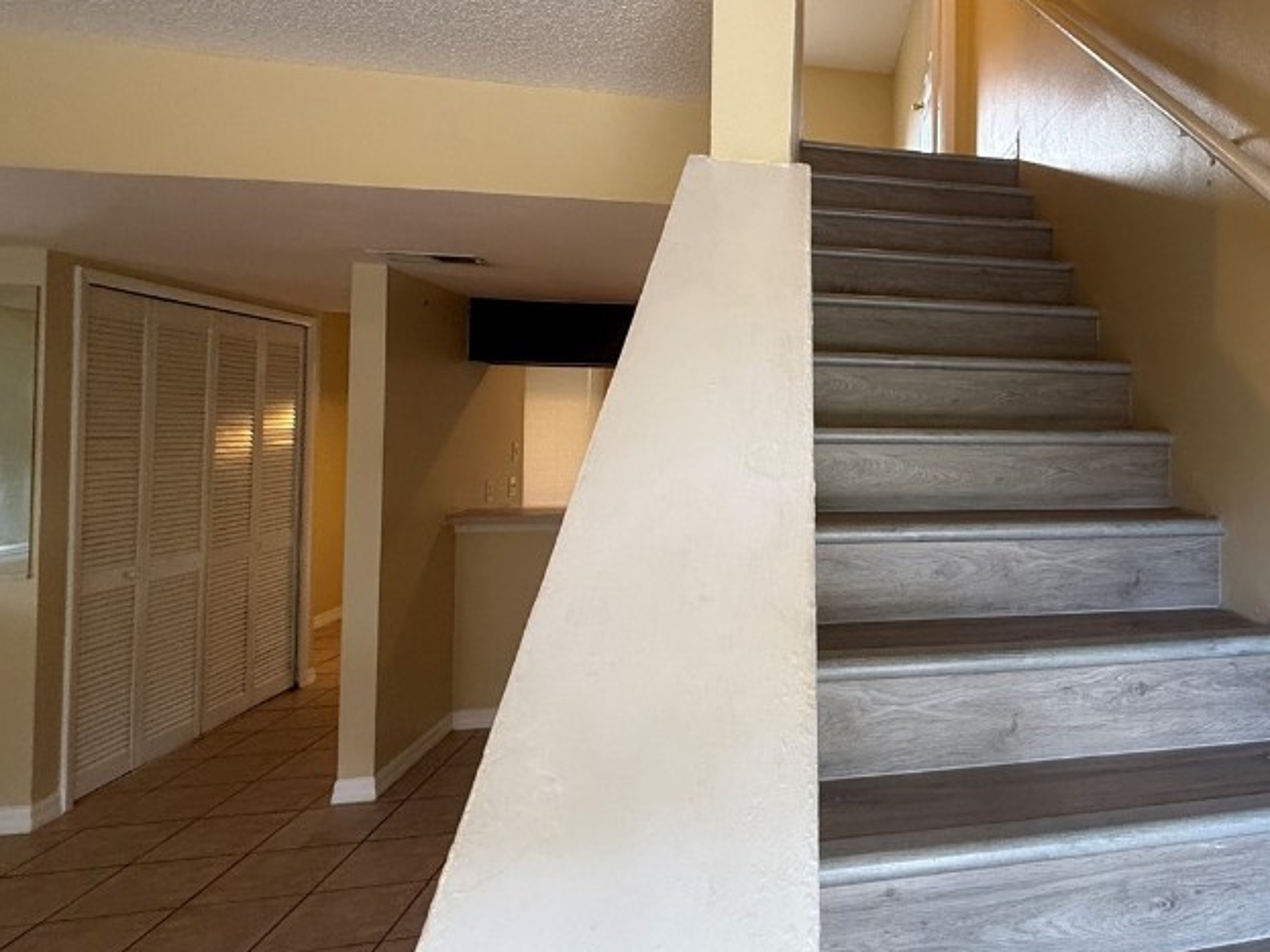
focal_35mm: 23
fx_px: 844
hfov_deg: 66.7
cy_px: 406
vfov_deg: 58.6
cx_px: 1025
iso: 200
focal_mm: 2.22
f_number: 2.2
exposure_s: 1/60
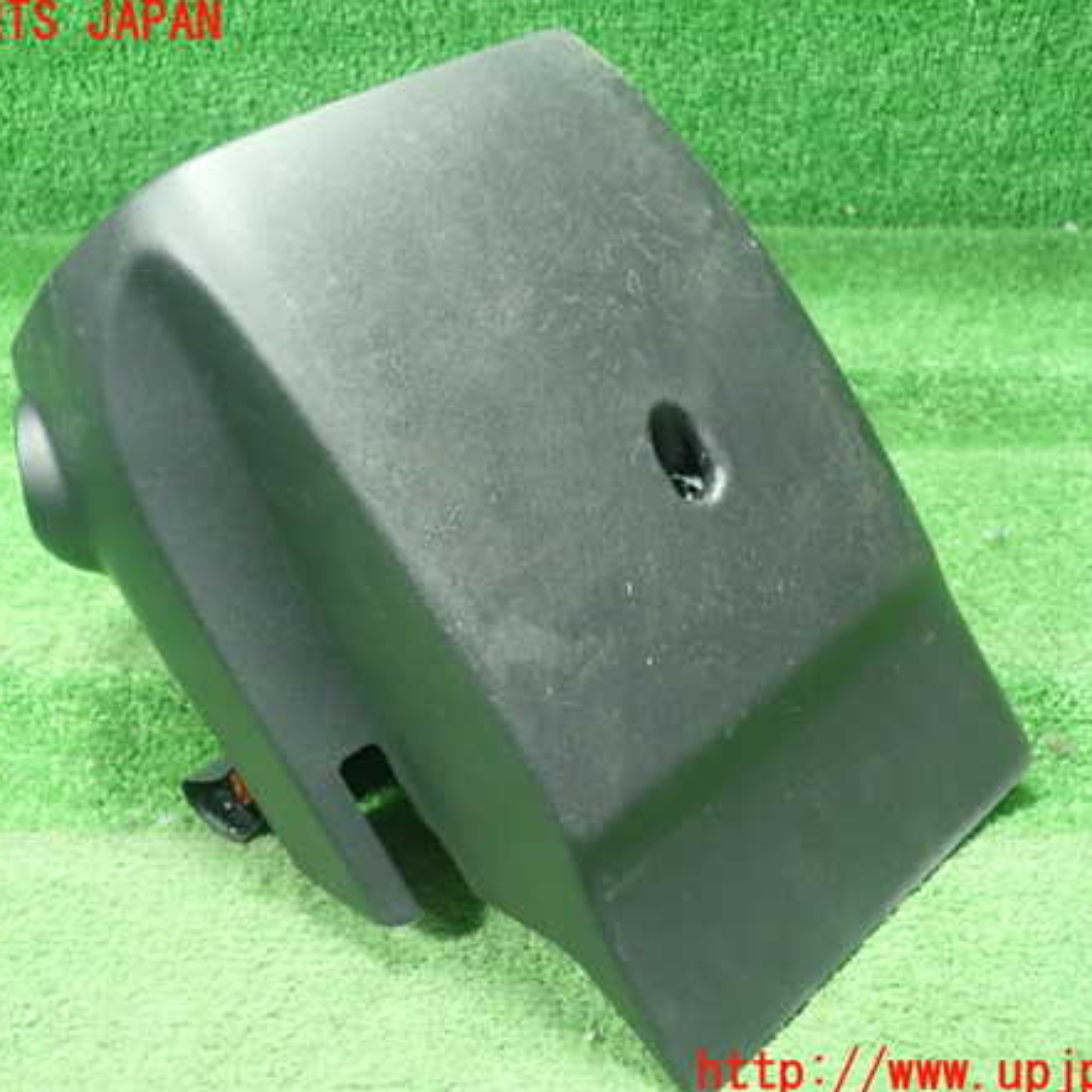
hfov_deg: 46.0
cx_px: 514
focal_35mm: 36
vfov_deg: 46.0
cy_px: 548
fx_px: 1285
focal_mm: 5.5
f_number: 2.3
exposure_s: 1/60
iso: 800
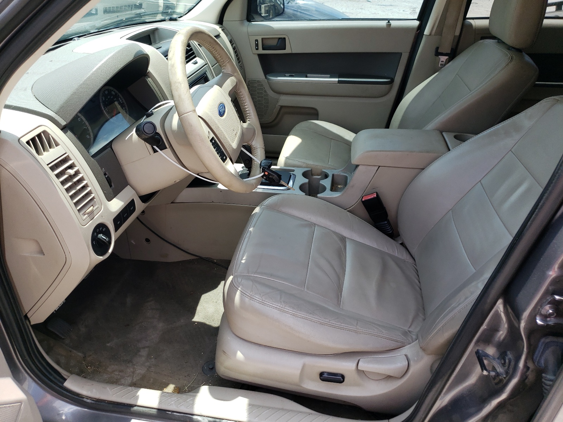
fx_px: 423
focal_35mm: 26
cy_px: 211
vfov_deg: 53.1
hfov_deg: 67.3
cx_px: 282
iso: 50
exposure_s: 1/769
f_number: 1.5
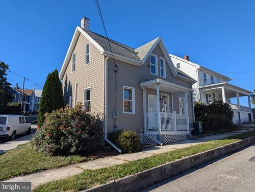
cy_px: 96
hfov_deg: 71.5
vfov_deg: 56.9
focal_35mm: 24
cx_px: 128
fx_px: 177
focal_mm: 6.81
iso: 34
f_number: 1.85
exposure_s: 1/2137
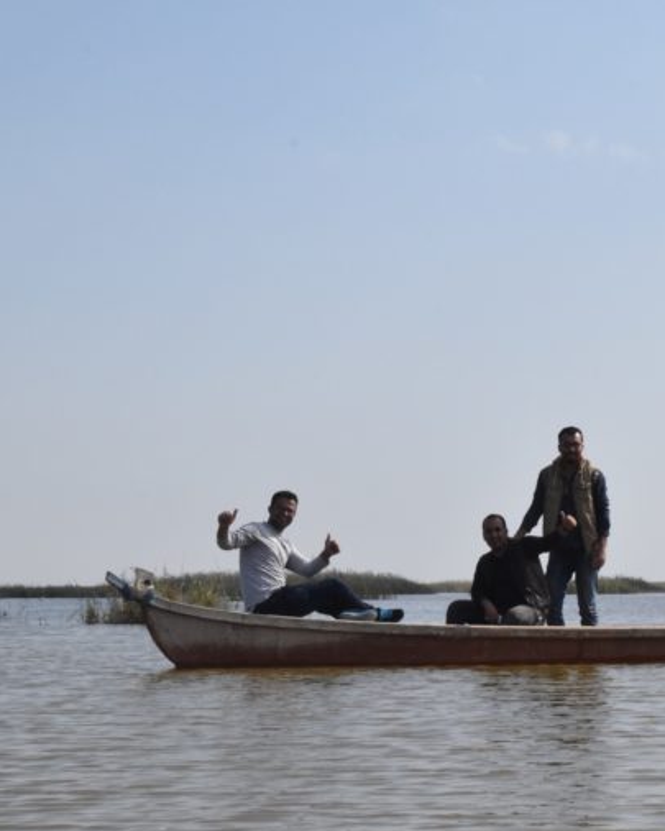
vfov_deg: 17.3
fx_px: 2730
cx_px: 498
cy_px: 419
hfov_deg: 13.8
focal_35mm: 111
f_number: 22
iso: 3200
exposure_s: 1/2000
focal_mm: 52
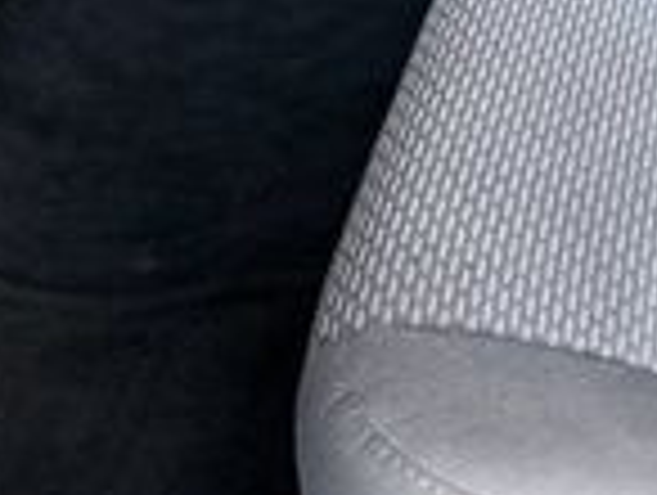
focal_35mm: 105
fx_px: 1996
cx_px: 832
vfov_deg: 12.9
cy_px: -374
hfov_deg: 17.6
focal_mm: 6.76
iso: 200
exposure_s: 1/100
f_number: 1.78
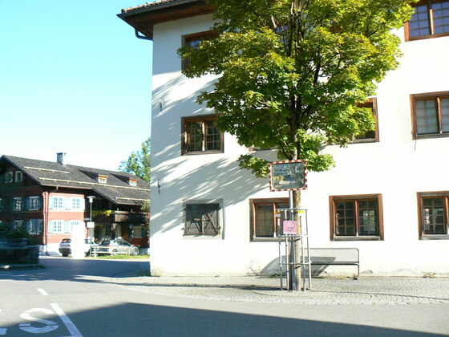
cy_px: 168
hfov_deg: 51.4
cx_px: 224
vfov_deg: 39.7
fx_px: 467
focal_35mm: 36
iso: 200
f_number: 2.8
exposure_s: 1/1000
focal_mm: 6
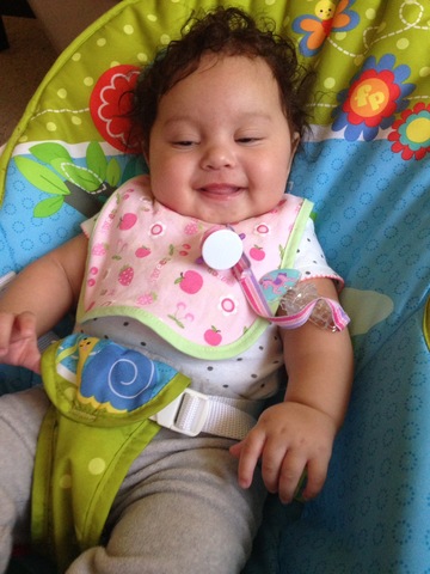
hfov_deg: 42.9
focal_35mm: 33
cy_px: 287
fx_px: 547
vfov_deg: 55.4
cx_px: 215
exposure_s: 1/20
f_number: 2.4
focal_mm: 4.12
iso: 200
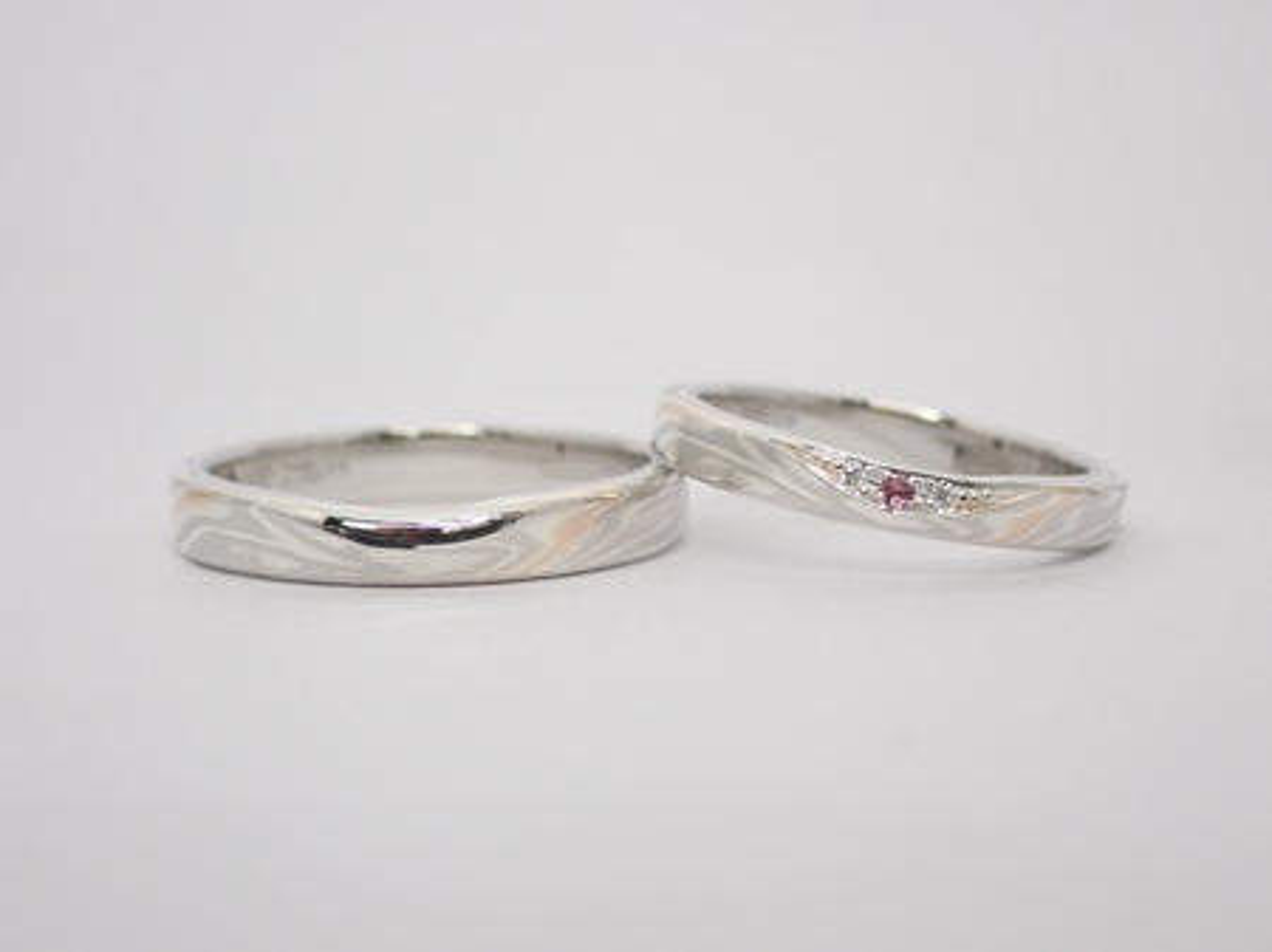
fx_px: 2828
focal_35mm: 77
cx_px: 636
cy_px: 476
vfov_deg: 19.1
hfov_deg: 25.3
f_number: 4.1
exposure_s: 1/125
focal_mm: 13.65
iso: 200
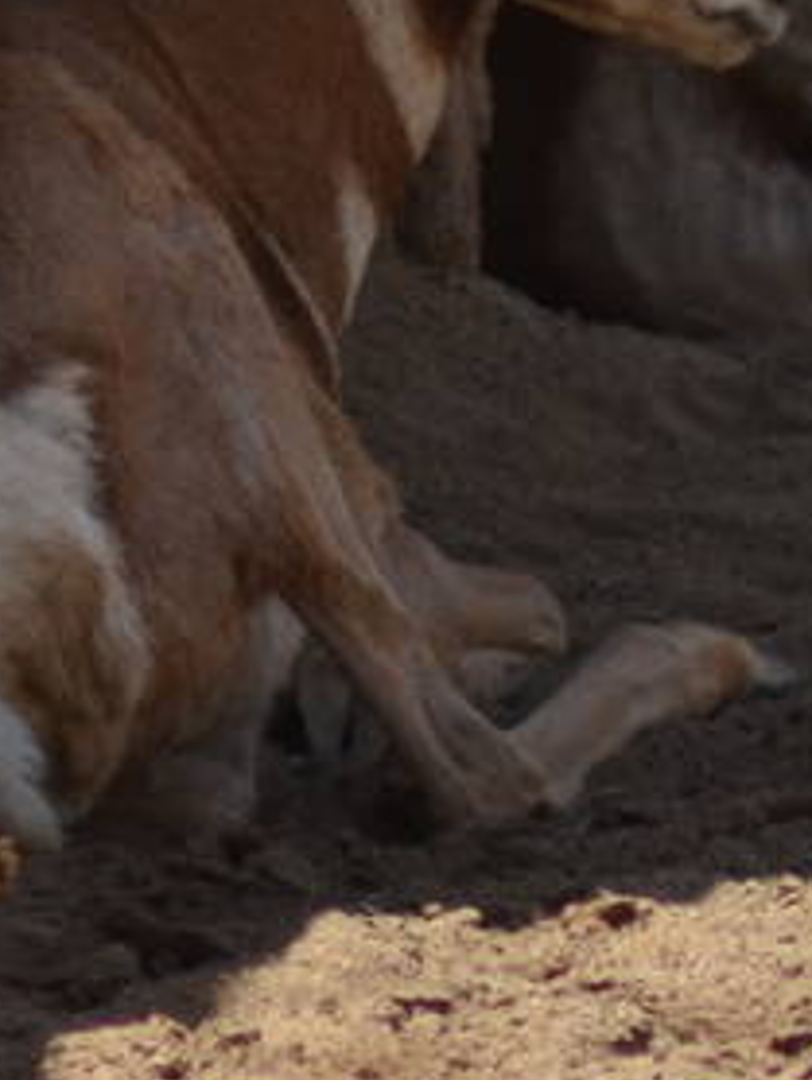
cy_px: 272
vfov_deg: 1.0
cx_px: 901
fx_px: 64674
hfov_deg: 0.7
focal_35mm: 2071
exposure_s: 1/2000
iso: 400
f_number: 5.3
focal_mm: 250
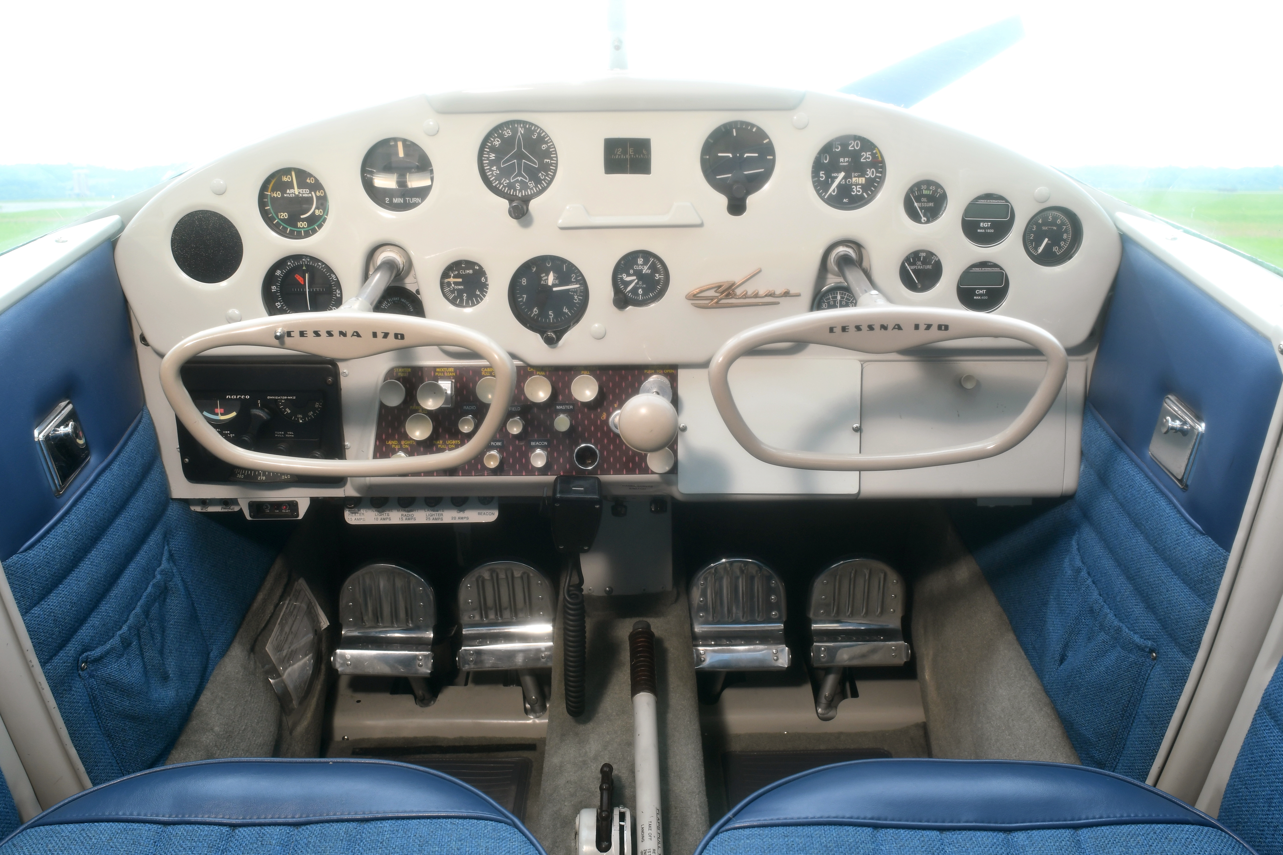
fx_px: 1069
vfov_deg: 43.6
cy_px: 428
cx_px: 642
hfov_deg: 61.9
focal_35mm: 30
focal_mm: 20
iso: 200
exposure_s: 1/125
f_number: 8
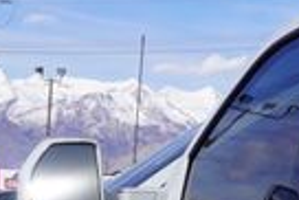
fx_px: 1405
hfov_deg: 12.1
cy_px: 369
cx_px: 255
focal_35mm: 169
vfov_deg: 7.9
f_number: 8
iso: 100
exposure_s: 1/320
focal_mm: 24
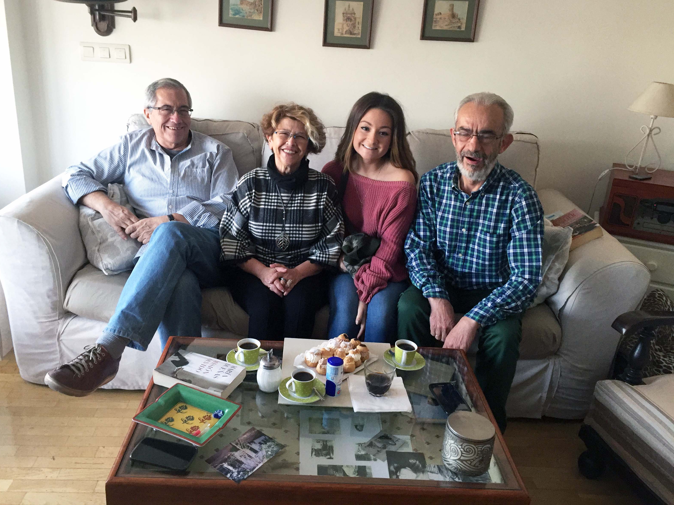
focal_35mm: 30
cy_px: 244
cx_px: 326
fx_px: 584
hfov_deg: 60.0
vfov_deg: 46.8
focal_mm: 4.15
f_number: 2.2
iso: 200
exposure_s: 1/33
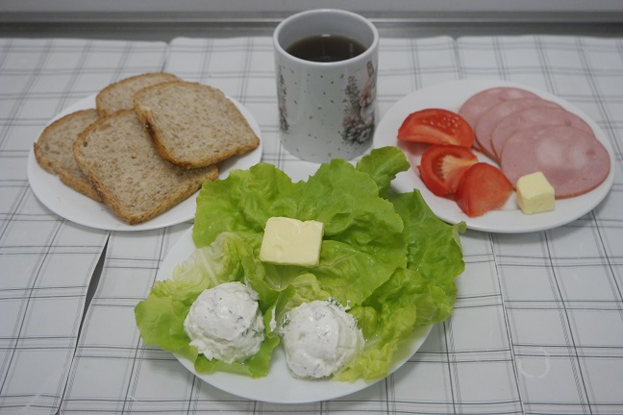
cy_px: 208
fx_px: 761
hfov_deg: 44.5
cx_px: 312
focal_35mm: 44
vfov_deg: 30.5
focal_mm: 29
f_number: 4.5
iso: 1250
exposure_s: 1/250
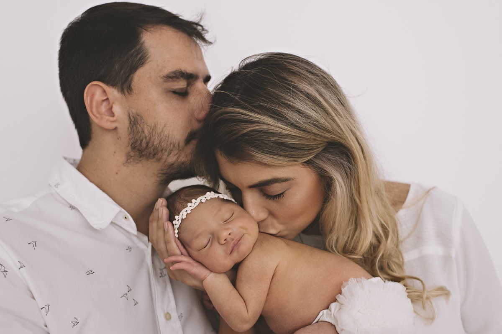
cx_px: 251
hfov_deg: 54.5
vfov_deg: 37.8
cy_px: 167
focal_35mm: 35
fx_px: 488
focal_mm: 35
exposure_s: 1/200
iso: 640
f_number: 4
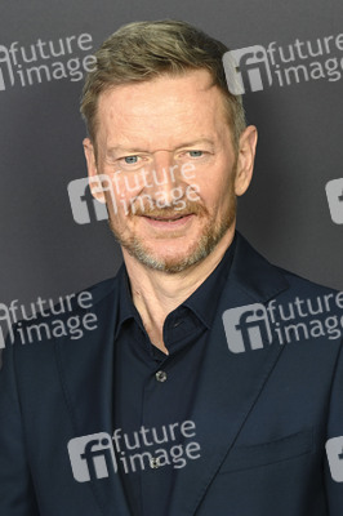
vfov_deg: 18.6
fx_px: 1575
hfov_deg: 12.4
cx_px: 172
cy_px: 258
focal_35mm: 110
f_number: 6.3
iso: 500
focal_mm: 110
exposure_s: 1/160
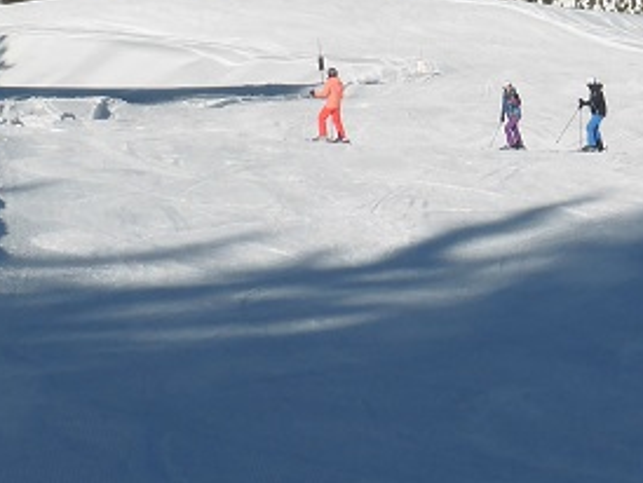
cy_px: -38
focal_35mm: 183
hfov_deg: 10.7
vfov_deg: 8.1
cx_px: 605
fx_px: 3402
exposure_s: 1/1600
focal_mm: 8.5
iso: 100
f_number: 4.2
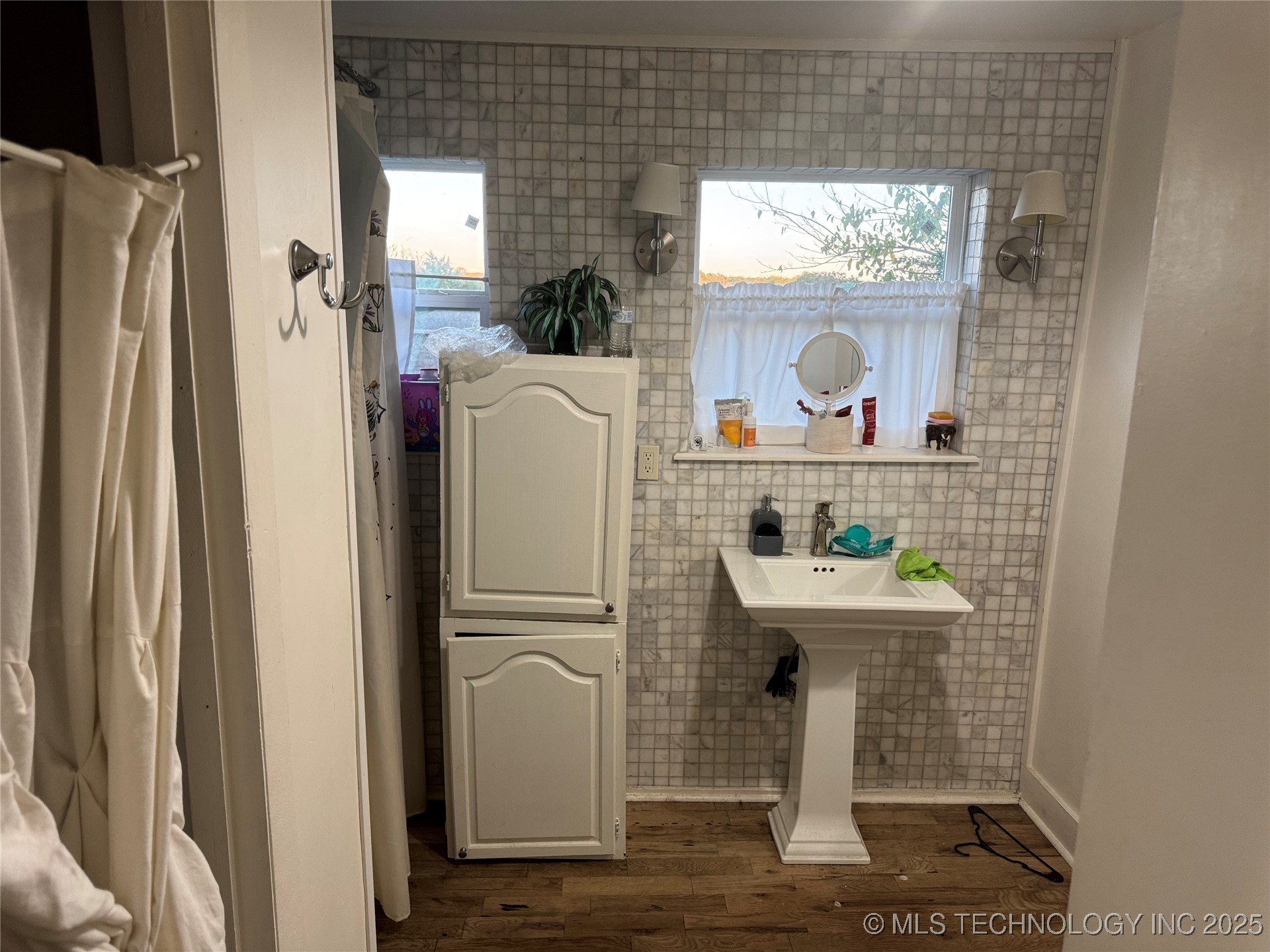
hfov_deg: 71.6
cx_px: 635
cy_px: 476
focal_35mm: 24
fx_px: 881
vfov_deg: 56.8
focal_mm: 6.76
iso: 160
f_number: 1.78
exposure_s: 1/60
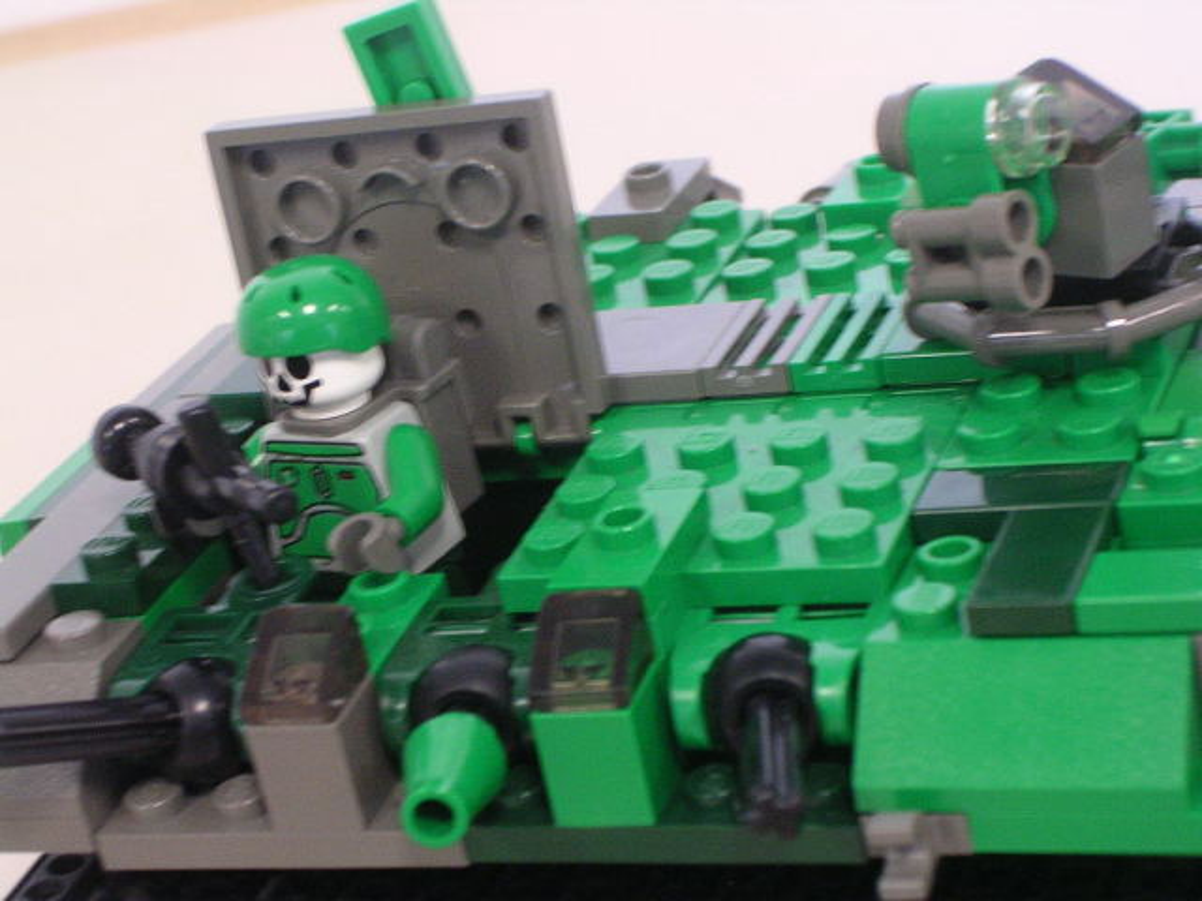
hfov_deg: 18.7
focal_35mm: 105
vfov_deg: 14.1
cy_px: 450
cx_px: 601
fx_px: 3646
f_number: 4.6
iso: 400
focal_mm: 15.9
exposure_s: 1/3.2
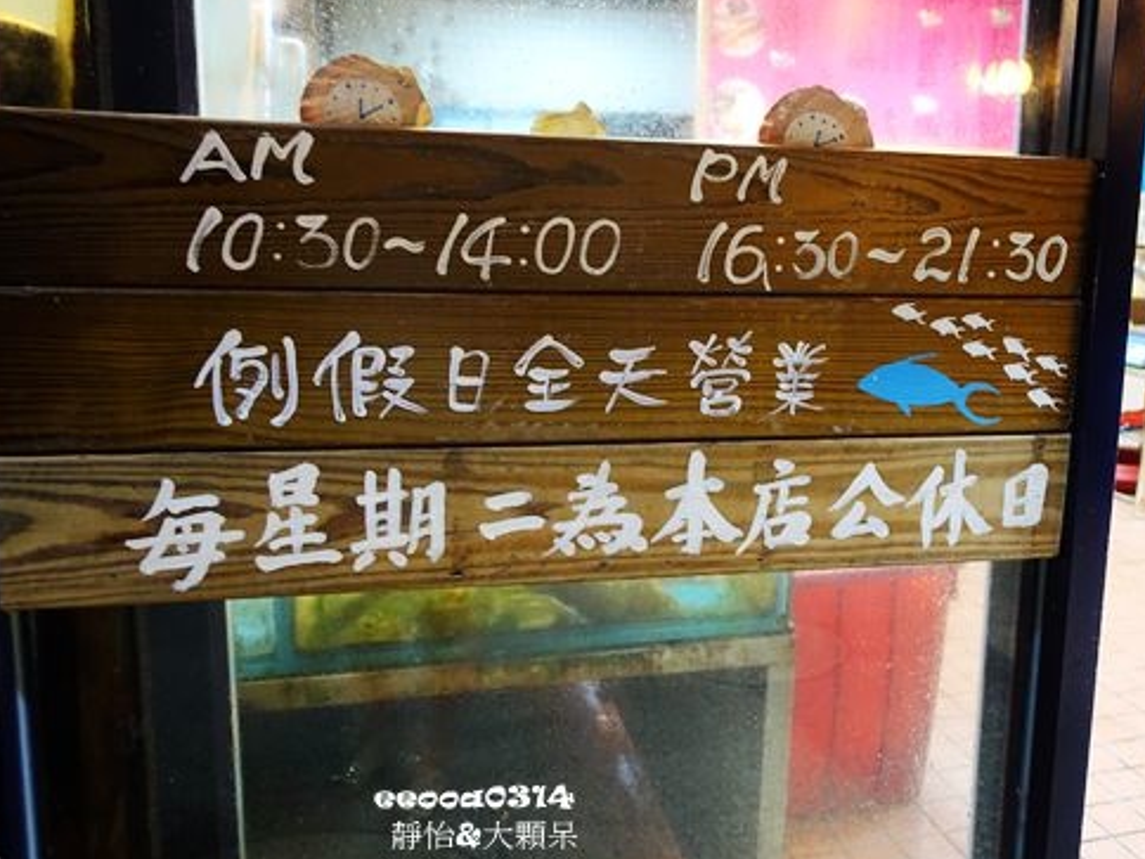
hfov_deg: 58.0
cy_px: 370
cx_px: 674
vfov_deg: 45.3
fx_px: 1025
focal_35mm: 31
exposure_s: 1/25
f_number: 1.8
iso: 800
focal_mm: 8.8
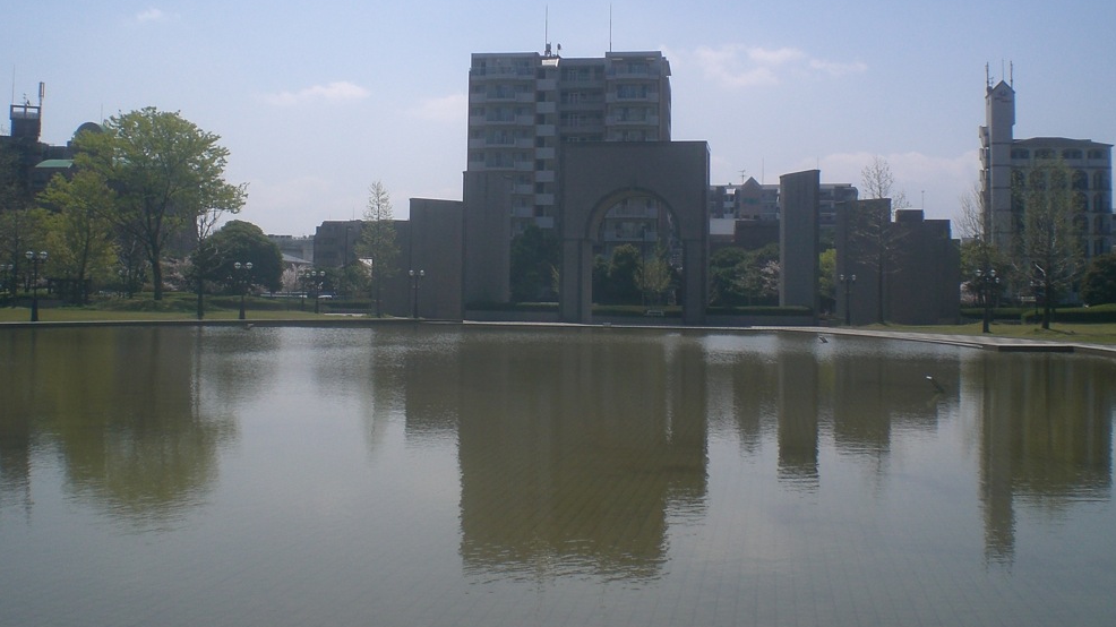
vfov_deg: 28.2
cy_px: 217
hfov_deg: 48.4
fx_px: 1243
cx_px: 564
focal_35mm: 42
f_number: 4.4
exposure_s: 1/800
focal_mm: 6.3
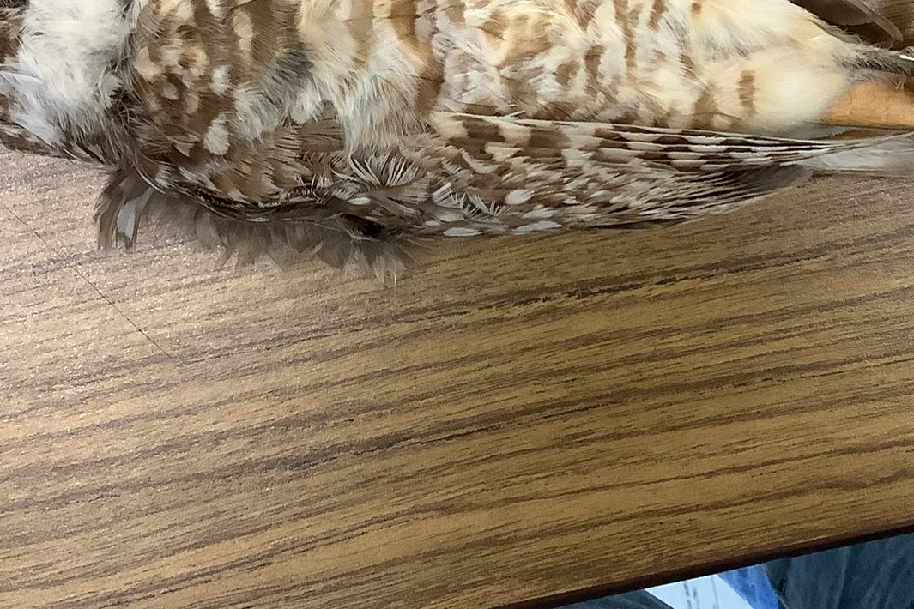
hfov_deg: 32.4
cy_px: 16
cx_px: 430
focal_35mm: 62
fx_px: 1574
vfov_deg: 21.2
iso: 125
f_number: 2.4
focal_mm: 3.3
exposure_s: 1/60
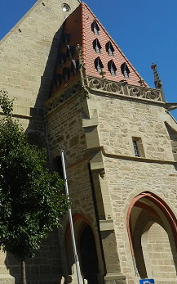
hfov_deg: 22.8
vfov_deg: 38.9
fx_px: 401
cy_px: 139
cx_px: -37
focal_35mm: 52
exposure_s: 1/640
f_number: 7
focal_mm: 4.5
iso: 160
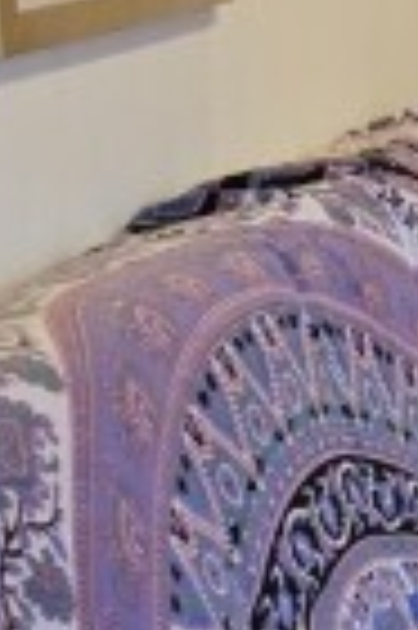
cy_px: 279
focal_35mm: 137
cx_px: 1218
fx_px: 2392
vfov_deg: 15.0
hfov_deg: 8.5
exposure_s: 1/100
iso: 500
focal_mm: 6.3
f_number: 1.7
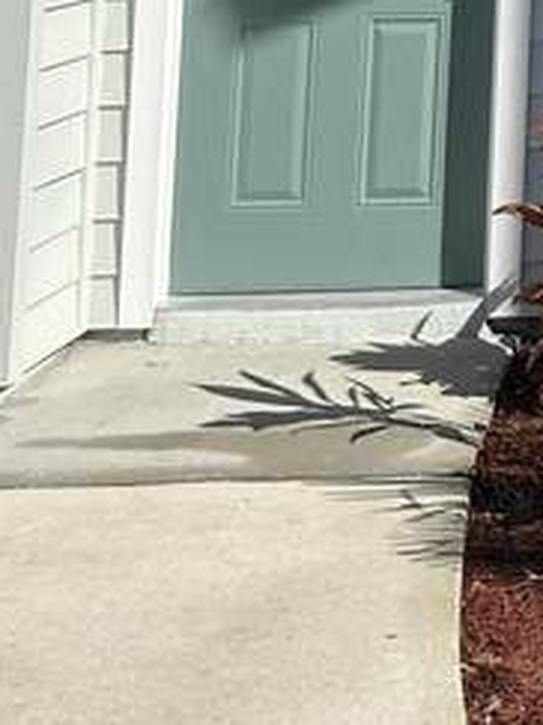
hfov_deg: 13.9
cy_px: -391
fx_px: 1989
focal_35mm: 95
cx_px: 970
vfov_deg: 18.2
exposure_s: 1/13699
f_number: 1.78
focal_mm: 6.86
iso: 80
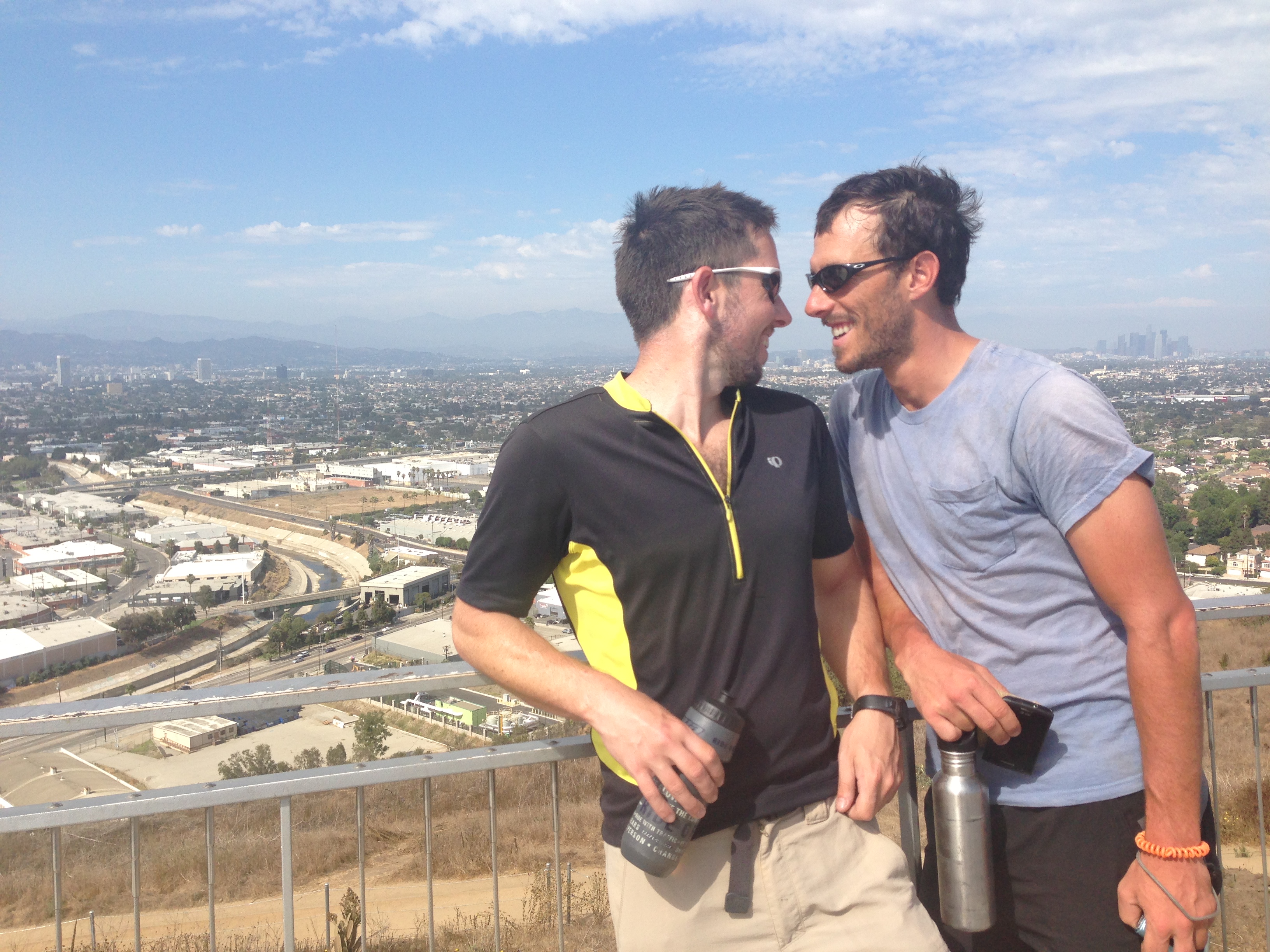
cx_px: 635
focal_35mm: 33
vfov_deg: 42.9
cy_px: 476
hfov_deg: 55.4
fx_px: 1211
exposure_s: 1/1748
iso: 50
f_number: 2.4
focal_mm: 4.13
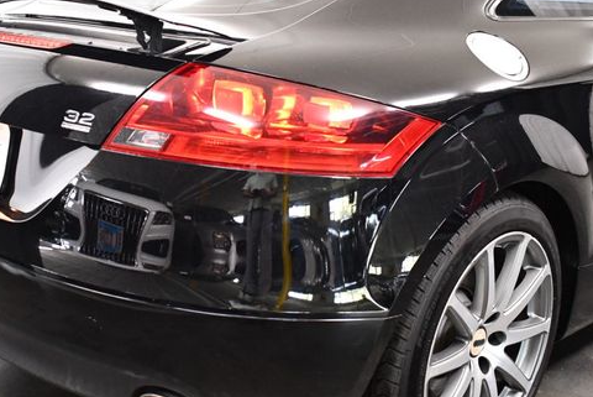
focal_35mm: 48
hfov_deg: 40.8
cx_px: 224
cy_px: 189
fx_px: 791
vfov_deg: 28.1
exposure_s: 1/125
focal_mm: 18
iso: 2800
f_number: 3.5
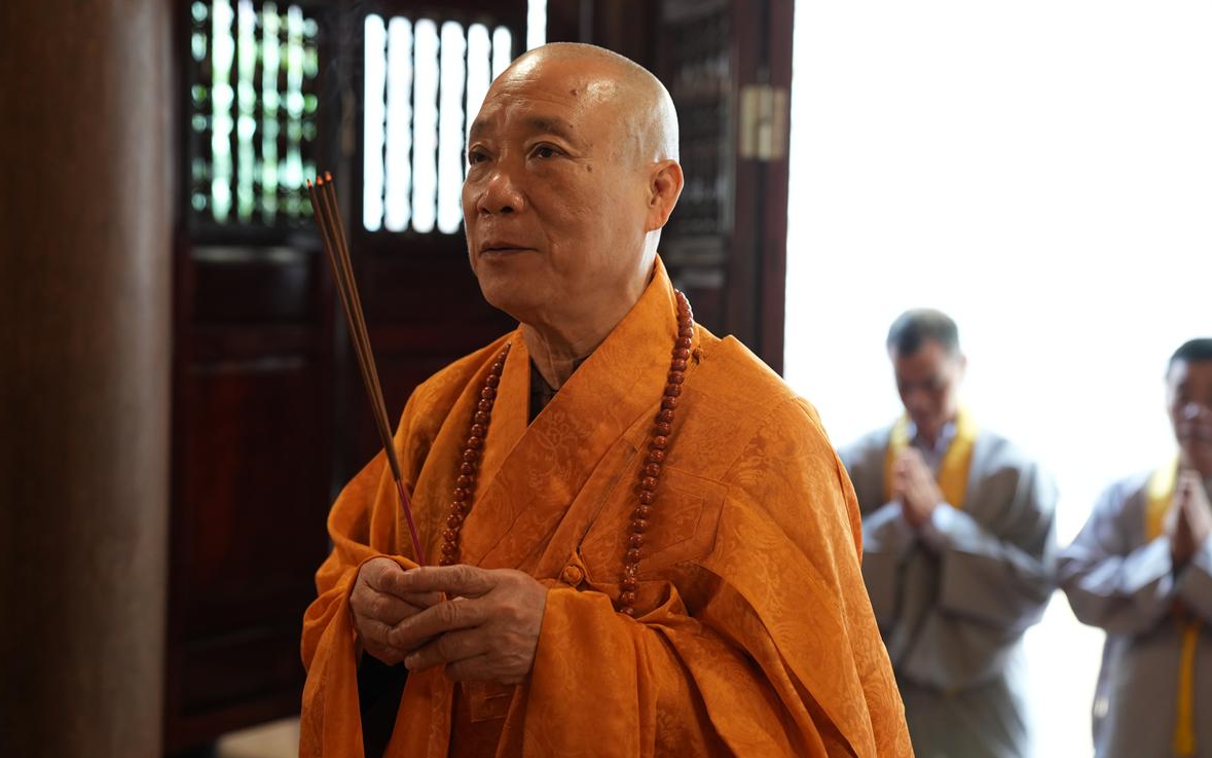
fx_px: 1817
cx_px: 610
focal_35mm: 55
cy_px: 354
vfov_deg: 23.6
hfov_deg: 36.9
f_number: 2.8
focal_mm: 53
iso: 2000
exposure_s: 1/60
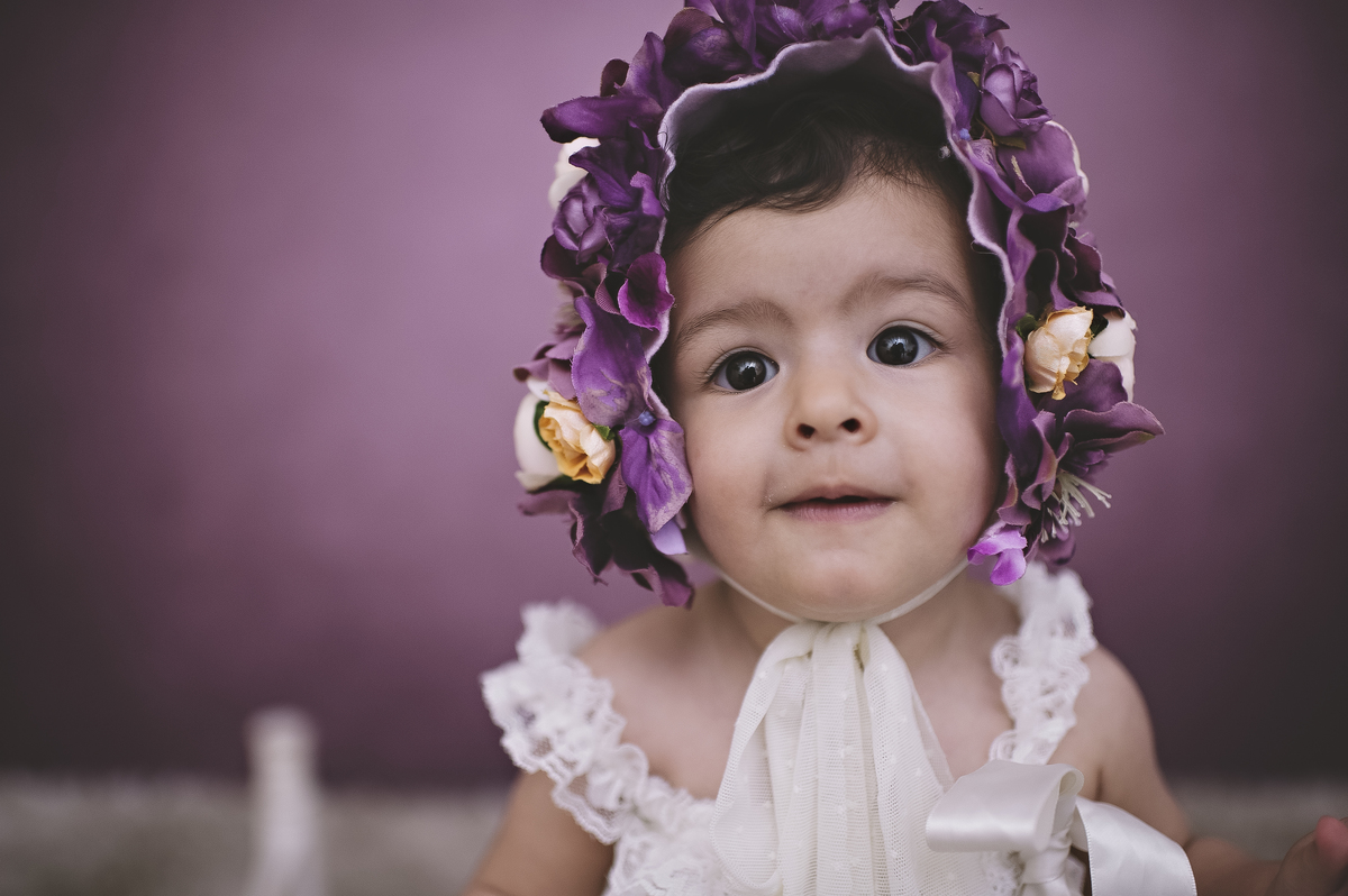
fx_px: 1309
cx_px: 674
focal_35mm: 35
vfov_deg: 37.8
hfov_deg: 54.5
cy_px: 448
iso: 320
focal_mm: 35
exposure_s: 1/200
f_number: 1.8
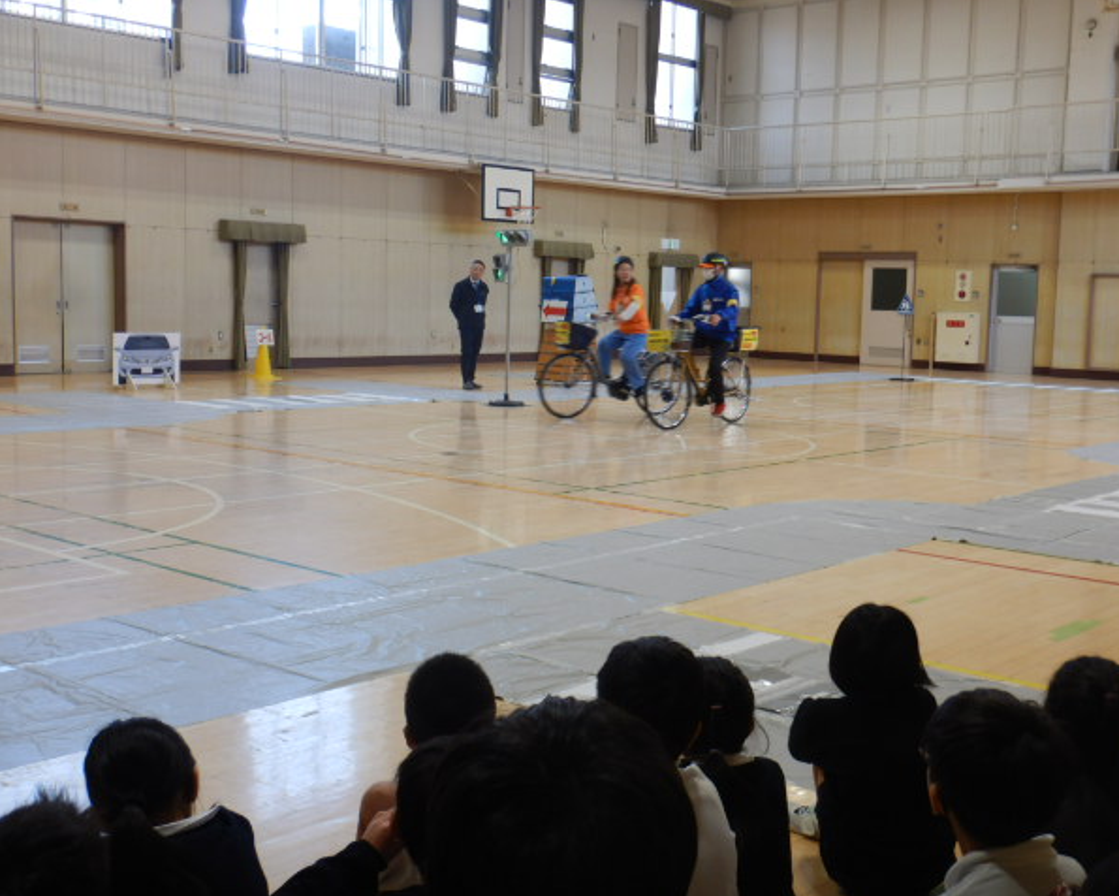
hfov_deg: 43.8
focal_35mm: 42
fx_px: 1391
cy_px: 450
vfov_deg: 35.7
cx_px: 598
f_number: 4.2
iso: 125
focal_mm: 7.2
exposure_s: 1/30
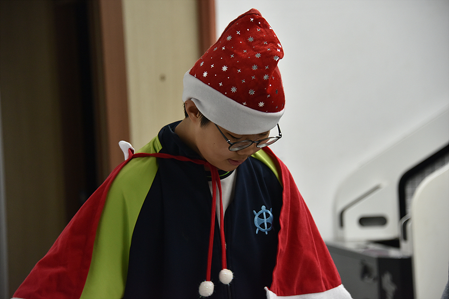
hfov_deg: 15.2
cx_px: 224
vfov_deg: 10.2
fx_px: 1684
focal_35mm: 135
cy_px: 150
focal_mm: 135
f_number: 5.6
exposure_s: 1/125
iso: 1400
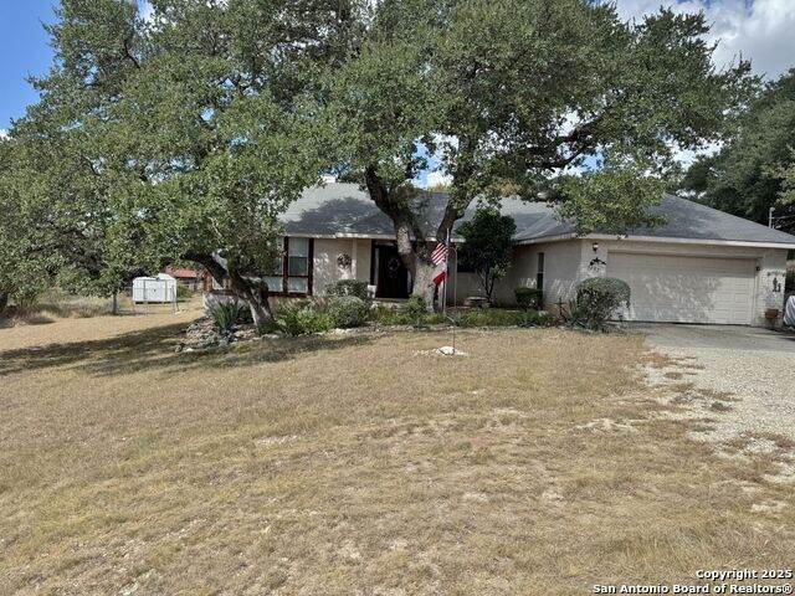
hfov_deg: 71.6
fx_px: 551
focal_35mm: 24
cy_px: 298
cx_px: 398
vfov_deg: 56.8
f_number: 1.78
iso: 80
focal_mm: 6.76
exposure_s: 1/3759
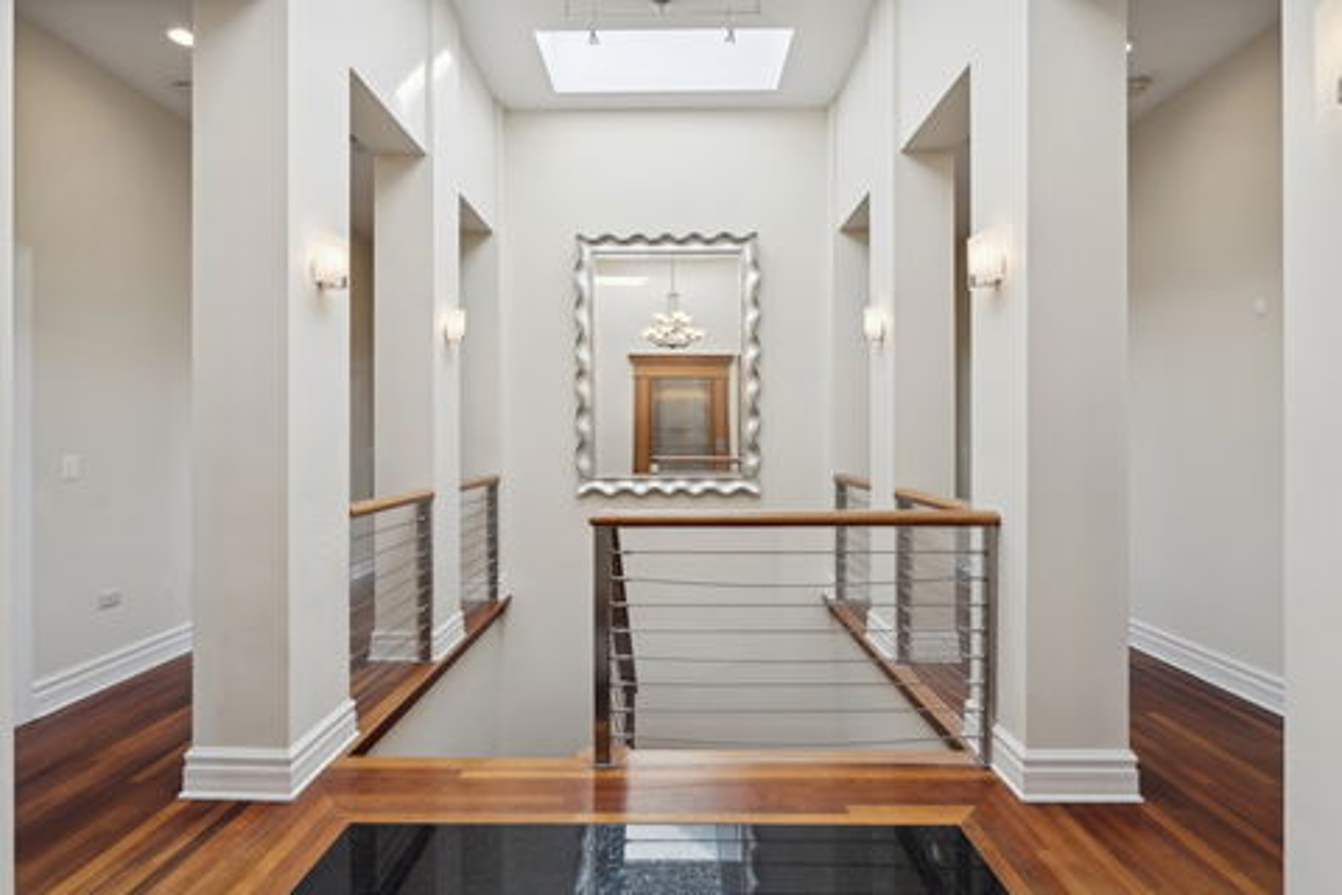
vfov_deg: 70.4
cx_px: 671
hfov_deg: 93.3
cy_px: 448
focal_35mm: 17
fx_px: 634
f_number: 8
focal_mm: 17
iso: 200
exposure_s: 1/40
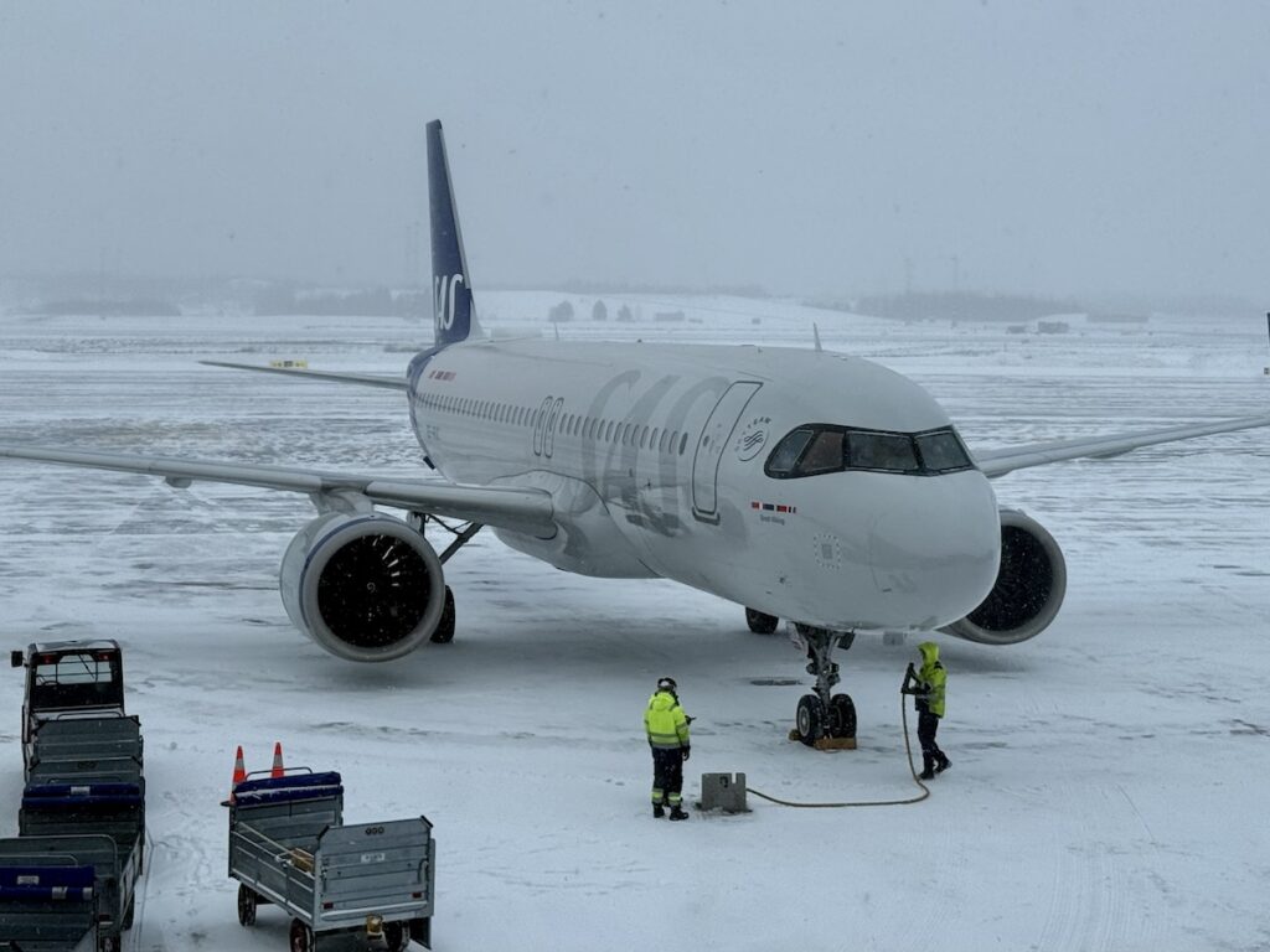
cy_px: 476
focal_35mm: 48
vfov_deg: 30.3
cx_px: 635
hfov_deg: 39.7
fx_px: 1761
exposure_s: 1/747
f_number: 1.78
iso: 64
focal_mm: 6.76
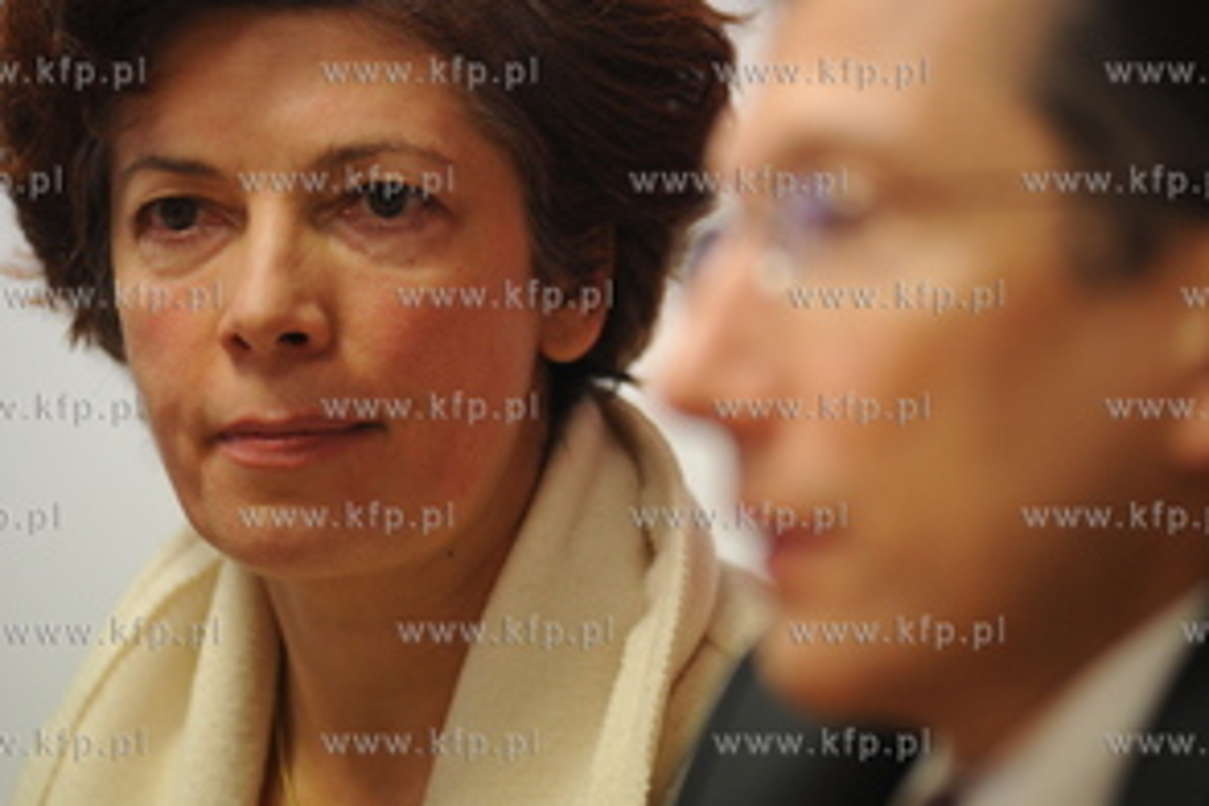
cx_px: 650
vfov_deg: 5.1
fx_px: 9134
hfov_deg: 7.6
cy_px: 350
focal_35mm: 272
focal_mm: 200
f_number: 2.8
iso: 1600
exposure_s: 1/160
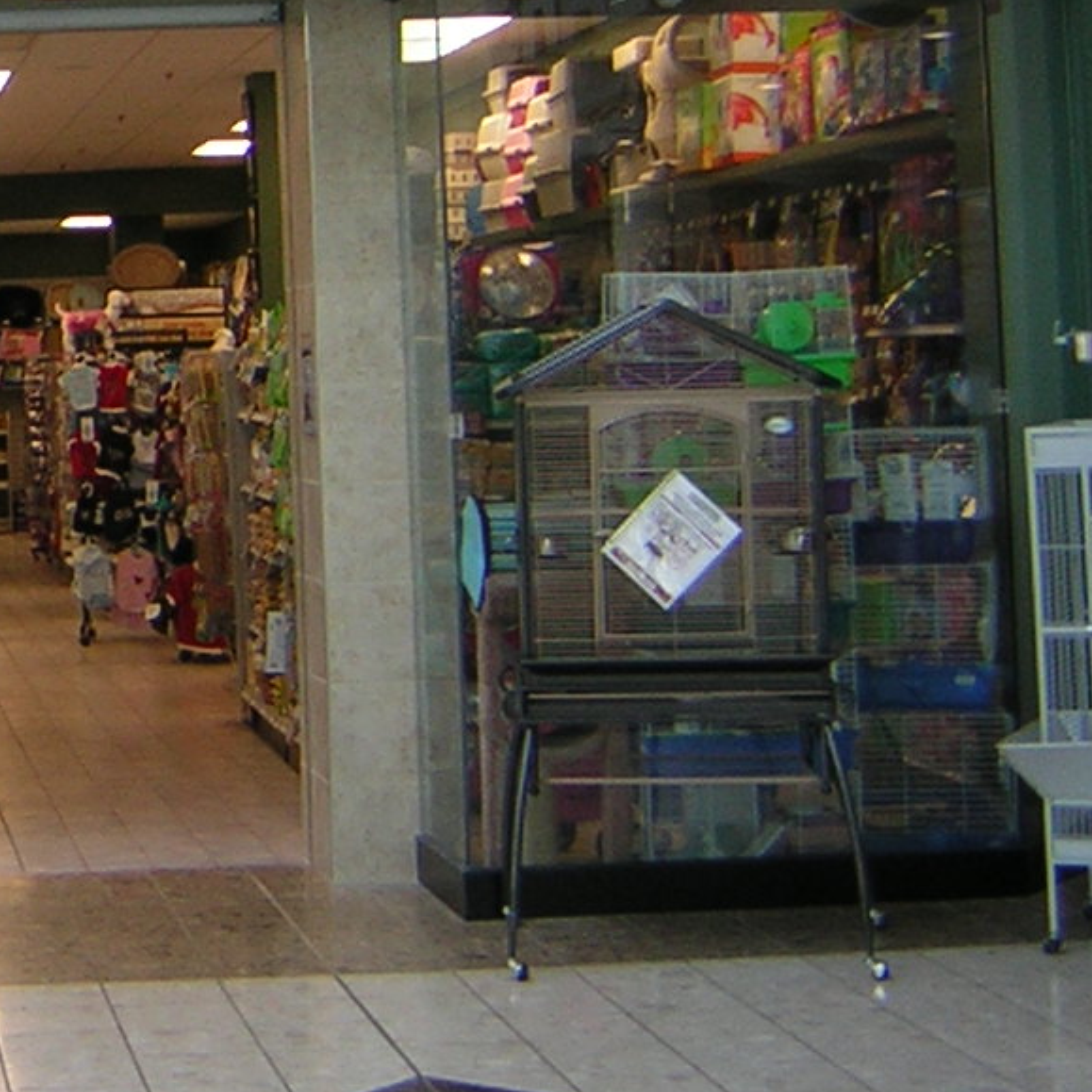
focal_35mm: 88
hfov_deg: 18.8
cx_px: -172
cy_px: 177
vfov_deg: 19.5
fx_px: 3141
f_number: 2.6
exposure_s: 1/46.4
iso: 50
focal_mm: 4.7
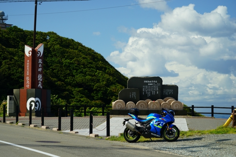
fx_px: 695
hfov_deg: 19.3
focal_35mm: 106
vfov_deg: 12.9
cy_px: 78
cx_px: 118
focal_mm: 106
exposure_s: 1/1250
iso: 500
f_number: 6.3
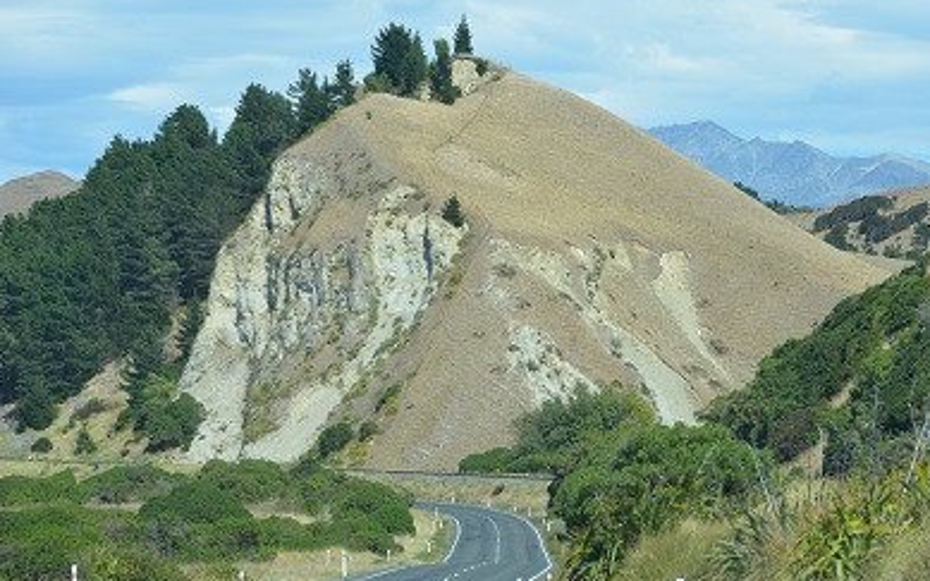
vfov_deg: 8.1
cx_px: 595
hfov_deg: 13.0
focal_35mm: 161
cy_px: 219
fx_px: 4080
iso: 400
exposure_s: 1/1600
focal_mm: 82
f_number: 6.3
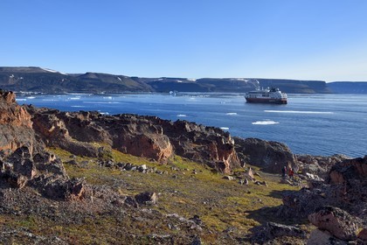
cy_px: 122
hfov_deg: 53.1
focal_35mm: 36
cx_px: 184
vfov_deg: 36.9
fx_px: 367
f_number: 13
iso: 200
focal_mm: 36
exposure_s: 1/320
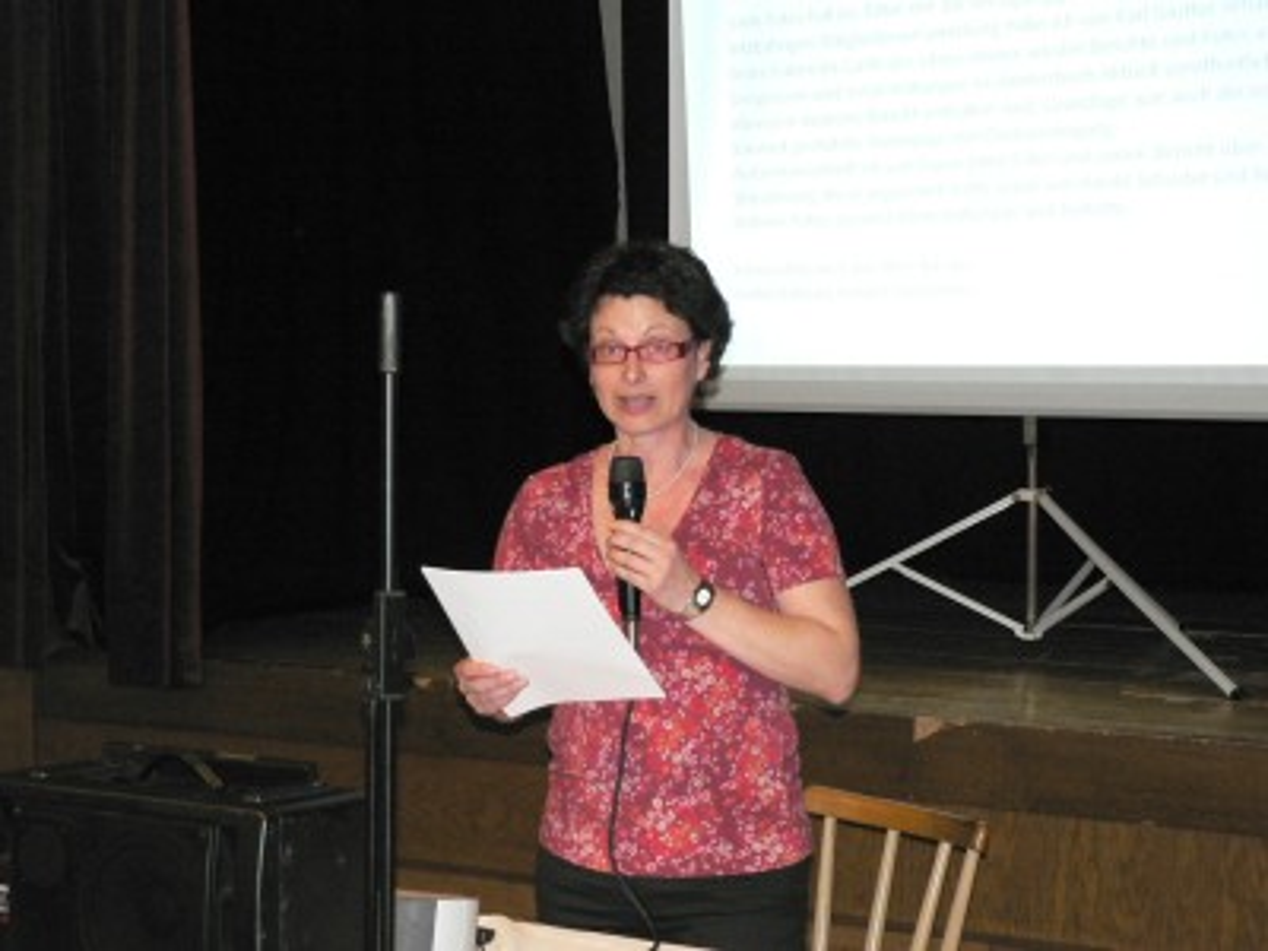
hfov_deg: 27.4
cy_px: 476
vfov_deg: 20.7
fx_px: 2601
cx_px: 634
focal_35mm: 71
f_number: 3.2
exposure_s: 1/60
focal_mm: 11.8
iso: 400
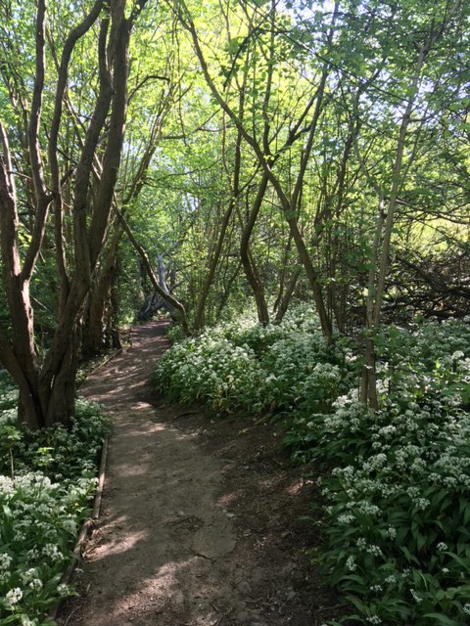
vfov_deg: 61.7
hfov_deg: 48.2
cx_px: 235
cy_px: 313
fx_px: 525
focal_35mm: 29
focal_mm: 4.15
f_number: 2.2
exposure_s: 1/100
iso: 40
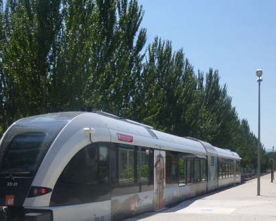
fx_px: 376
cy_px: 179
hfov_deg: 39.9
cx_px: 95
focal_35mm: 46
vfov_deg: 31.8
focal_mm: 4.5
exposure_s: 1/200
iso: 160
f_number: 9
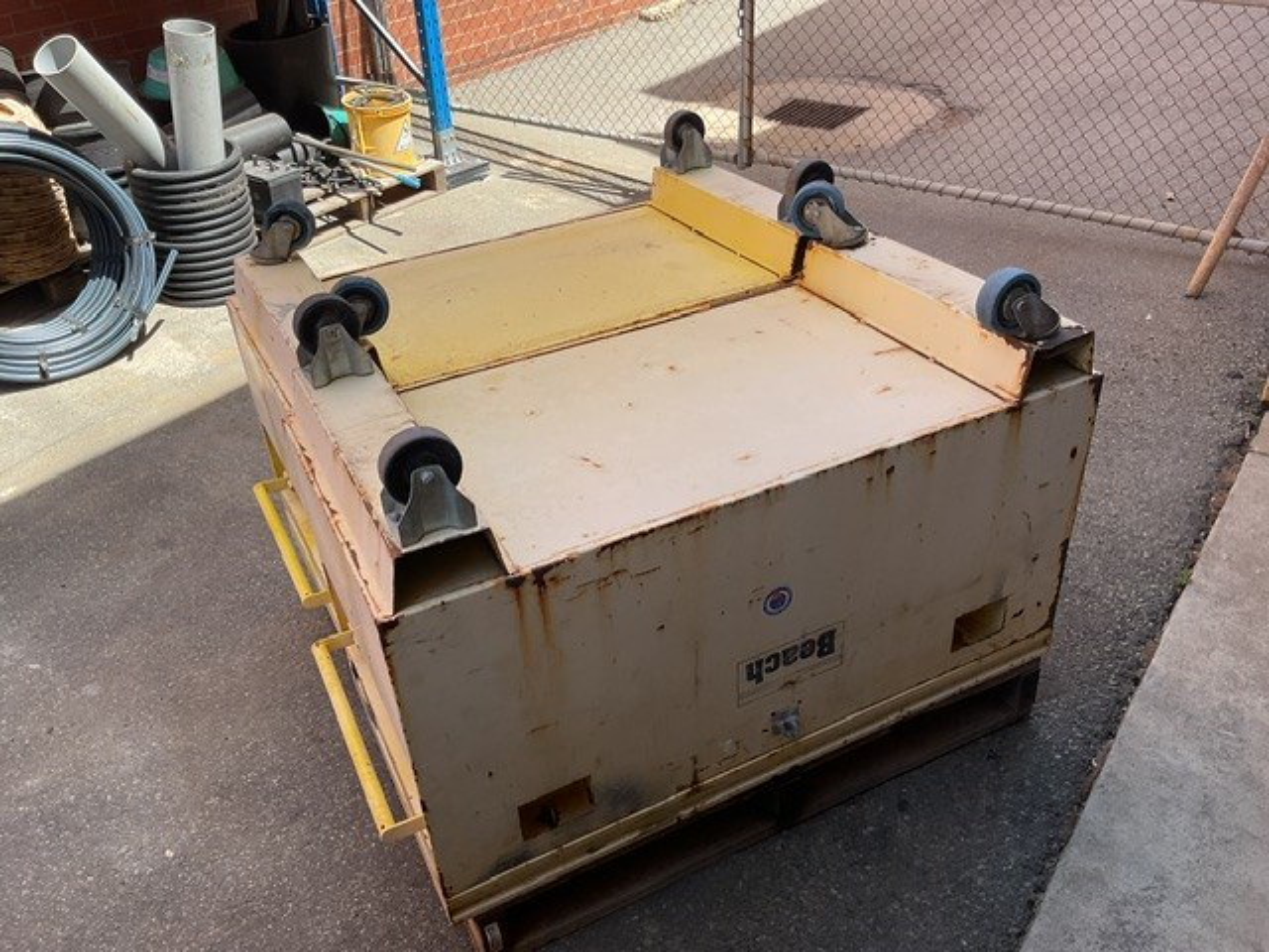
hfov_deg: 61.7
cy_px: 476
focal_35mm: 29
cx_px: 634
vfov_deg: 48.2
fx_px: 1063
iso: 16
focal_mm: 3
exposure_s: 1/568
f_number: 1.8
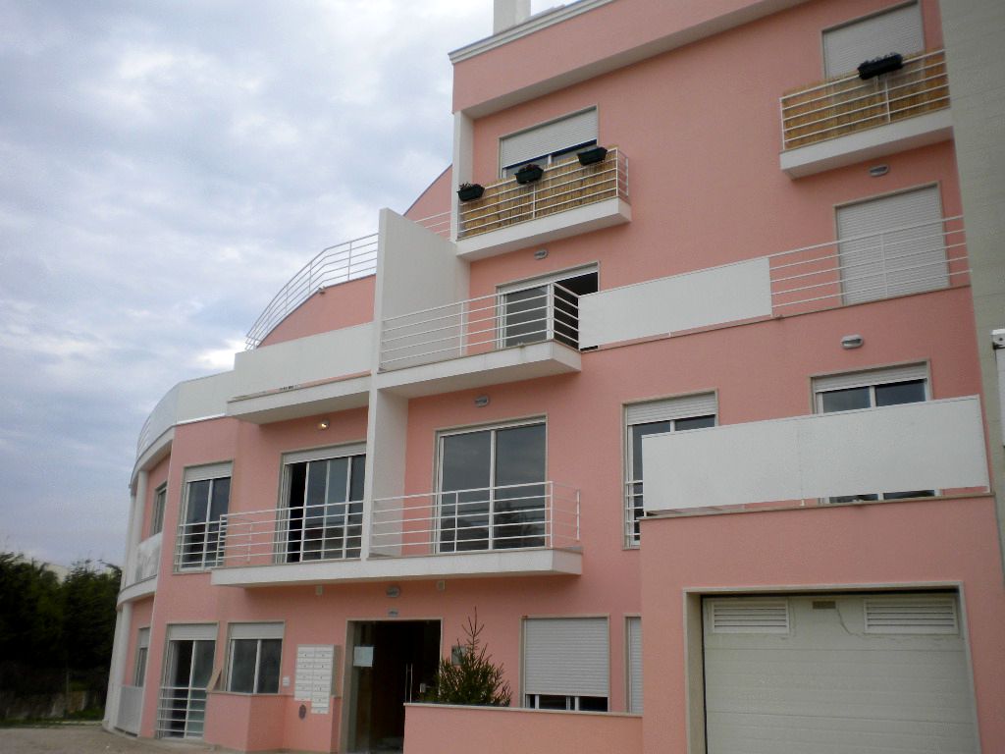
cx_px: 502
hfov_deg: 52.6
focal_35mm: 35
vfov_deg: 40.7
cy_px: 377
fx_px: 1016
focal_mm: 6.3
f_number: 4.6
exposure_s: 1/414
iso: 80
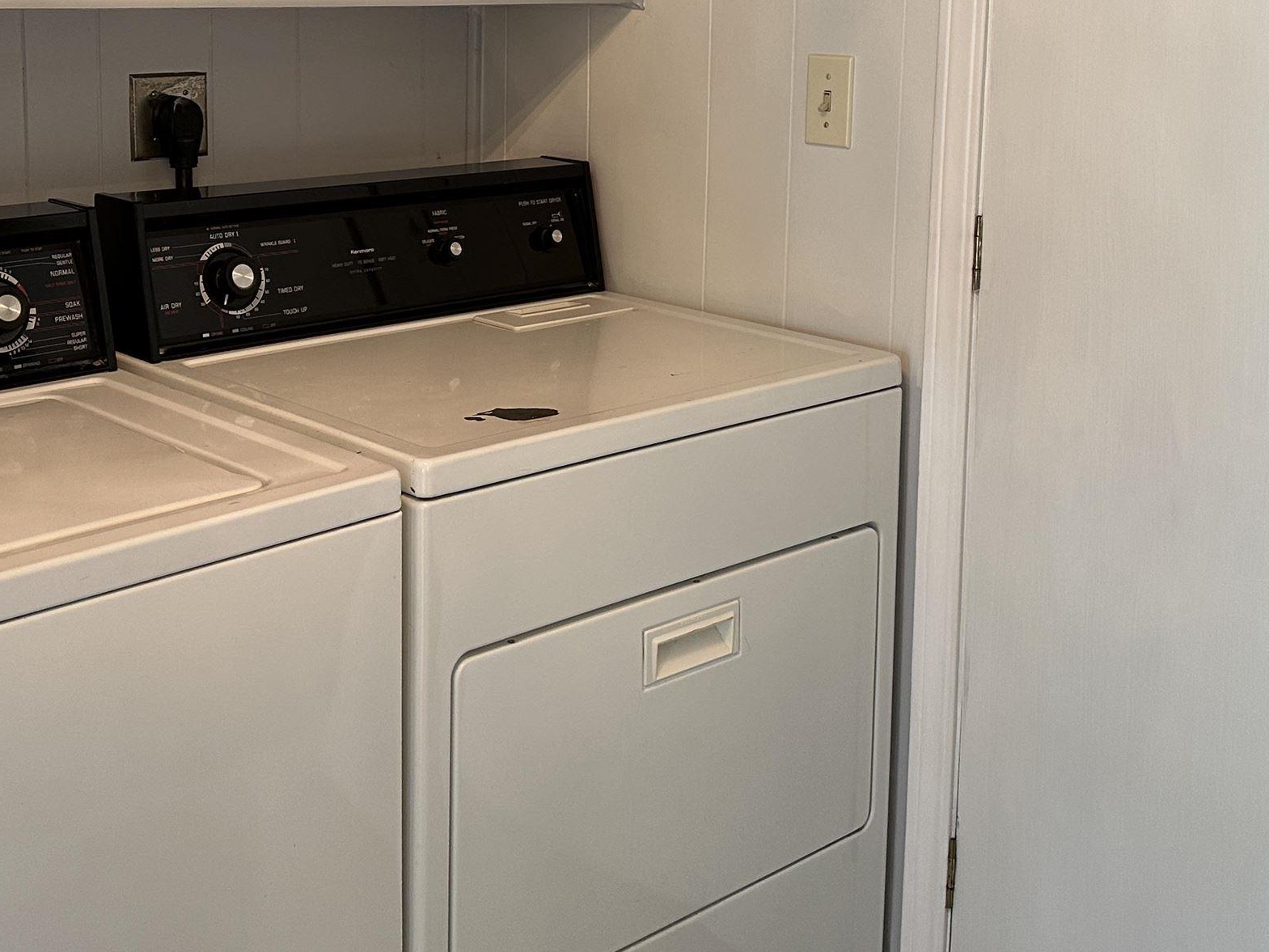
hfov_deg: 40.3
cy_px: 189
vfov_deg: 30.1
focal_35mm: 47
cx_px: 533
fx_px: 1723
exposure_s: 1/60
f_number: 1.78
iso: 200
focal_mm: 6.86
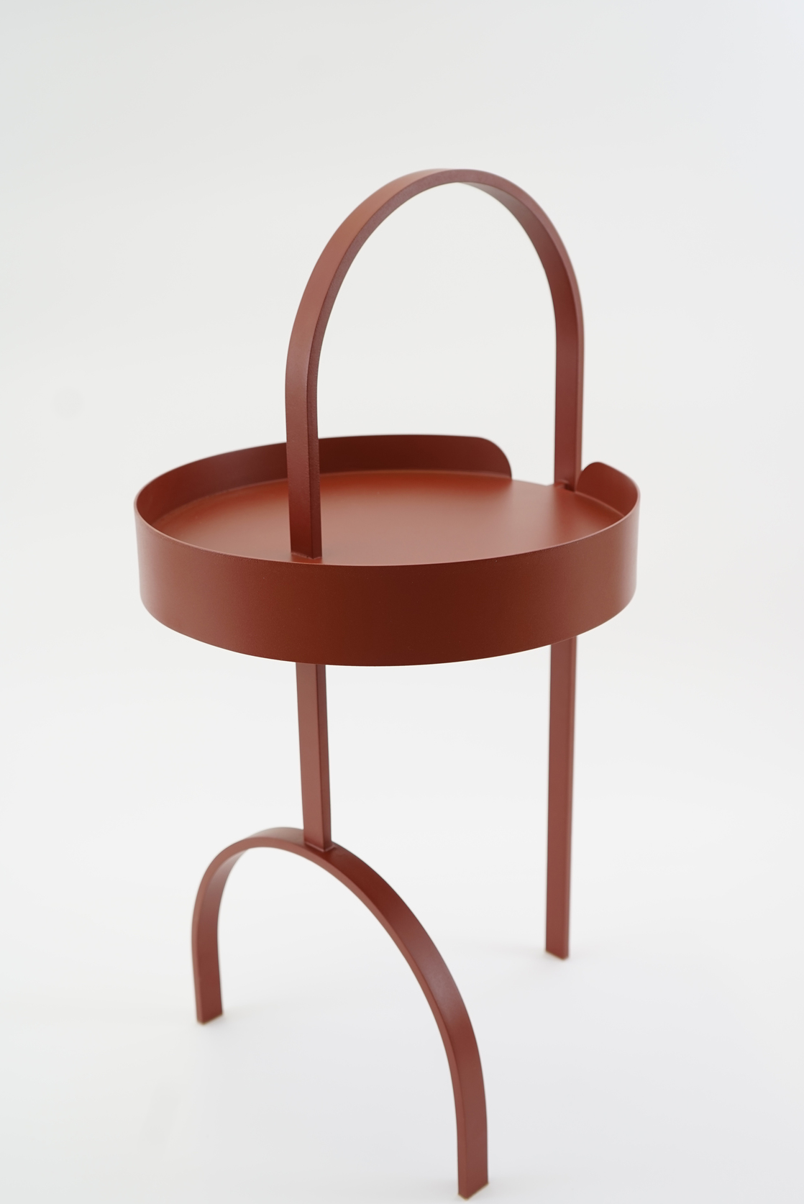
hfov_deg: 31.2
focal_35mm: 43
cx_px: 391
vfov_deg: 45.4
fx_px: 1439
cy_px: 607
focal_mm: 36
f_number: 4.5
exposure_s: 1/15
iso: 100
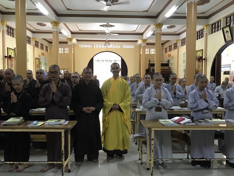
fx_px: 189
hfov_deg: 63.4
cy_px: 88
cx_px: 117
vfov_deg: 49.8
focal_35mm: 28
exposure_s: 1/17
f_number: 1.8
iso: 80
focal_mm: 3.99
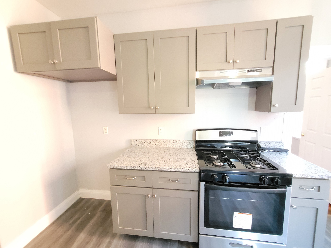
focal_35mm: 13
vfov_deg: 89.9
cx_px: 166
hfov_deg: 106.2
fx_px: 124
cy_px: 124
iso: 1250
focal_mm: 1.74
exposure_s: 1/24
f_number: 2.2
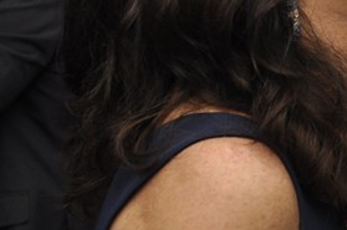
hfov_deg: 11.1
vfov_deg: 7.3
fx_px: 1761
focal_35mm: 183
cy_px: -126
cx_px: 353
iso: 400
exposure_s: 1/60
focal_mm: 34
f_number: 5
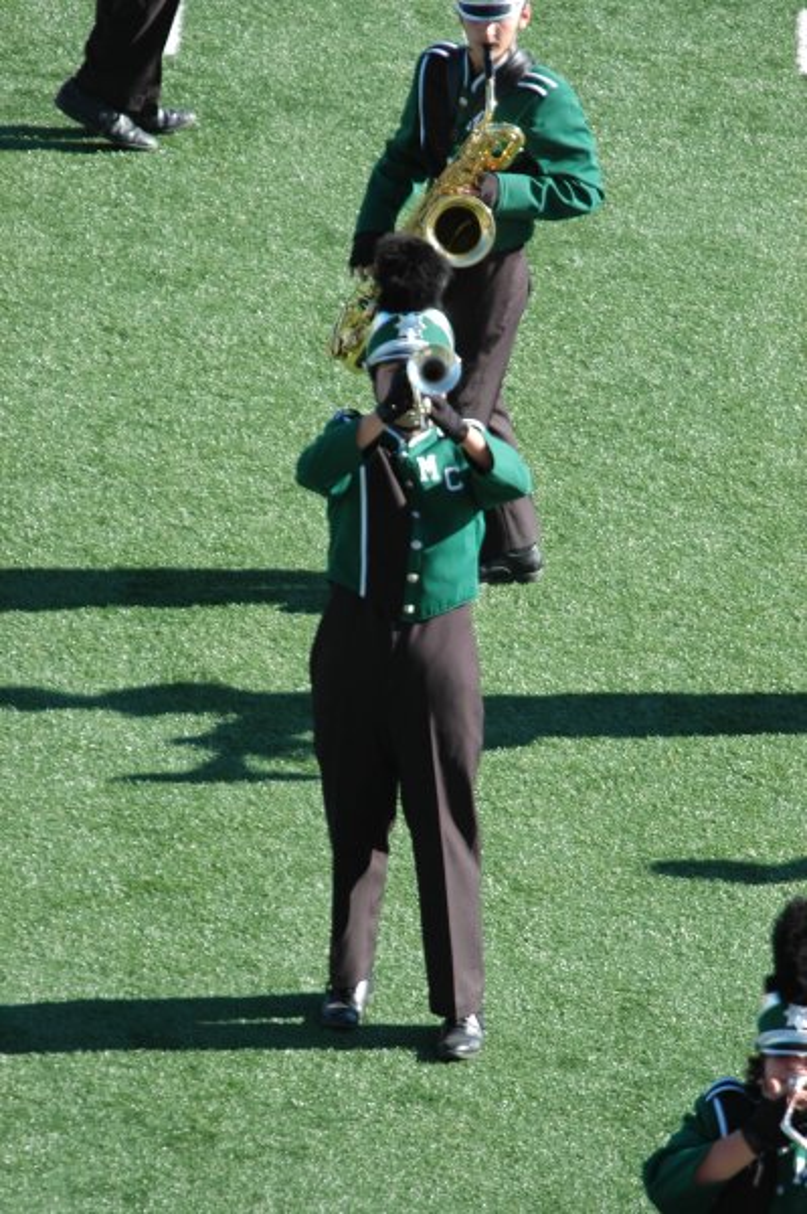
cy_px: 607
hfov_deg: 2.3
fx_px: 20208
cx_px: 404
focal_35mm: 600
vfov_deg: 3.4
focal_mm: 400
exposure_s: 1/320
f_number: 5.6
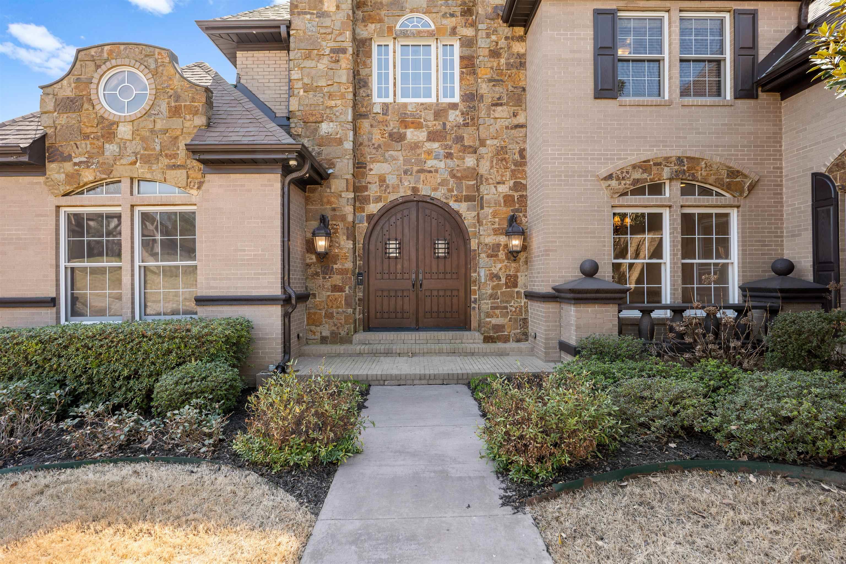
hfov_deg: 93.3
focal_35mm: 17
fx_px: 399
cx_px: 423
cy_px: 282
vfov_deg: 70.4
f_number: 5.6
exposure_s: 1/80
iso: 160
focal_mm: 17
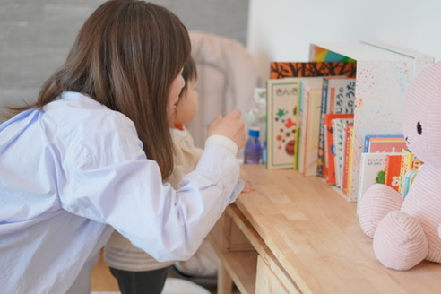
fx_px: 796
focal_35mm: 65
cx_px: 248
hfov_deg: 30.9
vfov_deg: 20.9
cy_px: 143
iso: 200
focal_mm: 50
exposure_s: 1/400
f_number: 1.8
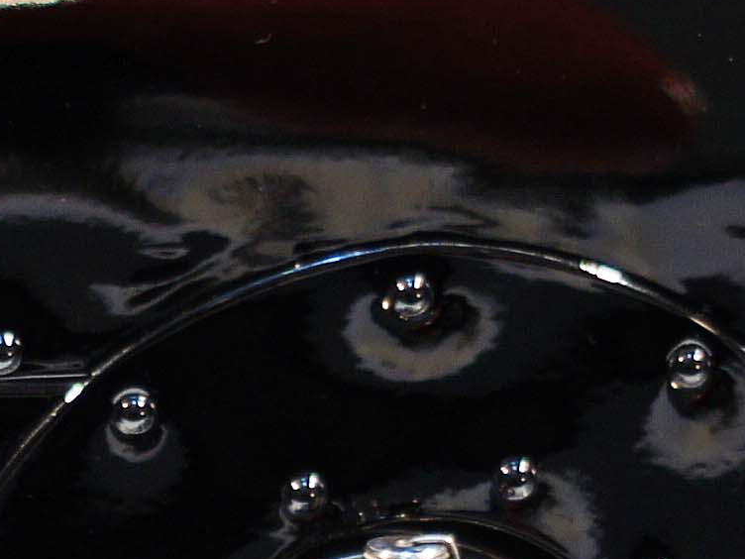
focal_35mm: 440
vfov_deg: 3.4
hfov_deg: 4.5
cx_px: -16
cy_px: 628
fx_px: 9470
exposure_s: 1/25
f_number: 1.8
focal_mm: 50
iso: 200
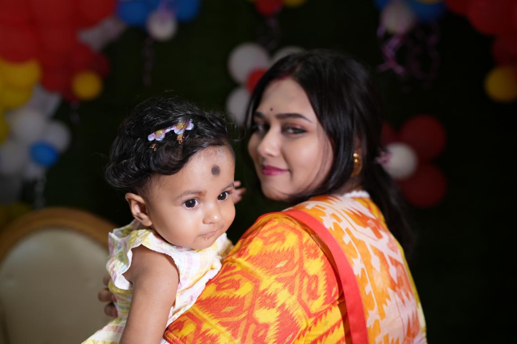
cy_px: 172
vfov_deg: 37.9
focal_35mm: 35
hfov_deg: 54.4
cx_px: 258
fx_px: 503
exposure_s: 1/125
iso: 400
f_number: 2.2
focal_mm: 35
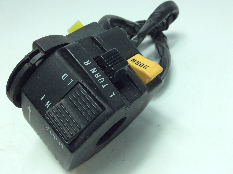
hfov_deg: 56.9
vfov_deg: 44.1
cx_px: 116
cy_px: 87
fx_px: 215
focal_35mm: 32
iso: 32
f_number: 2.4
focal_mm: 3.3
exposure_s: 1/272
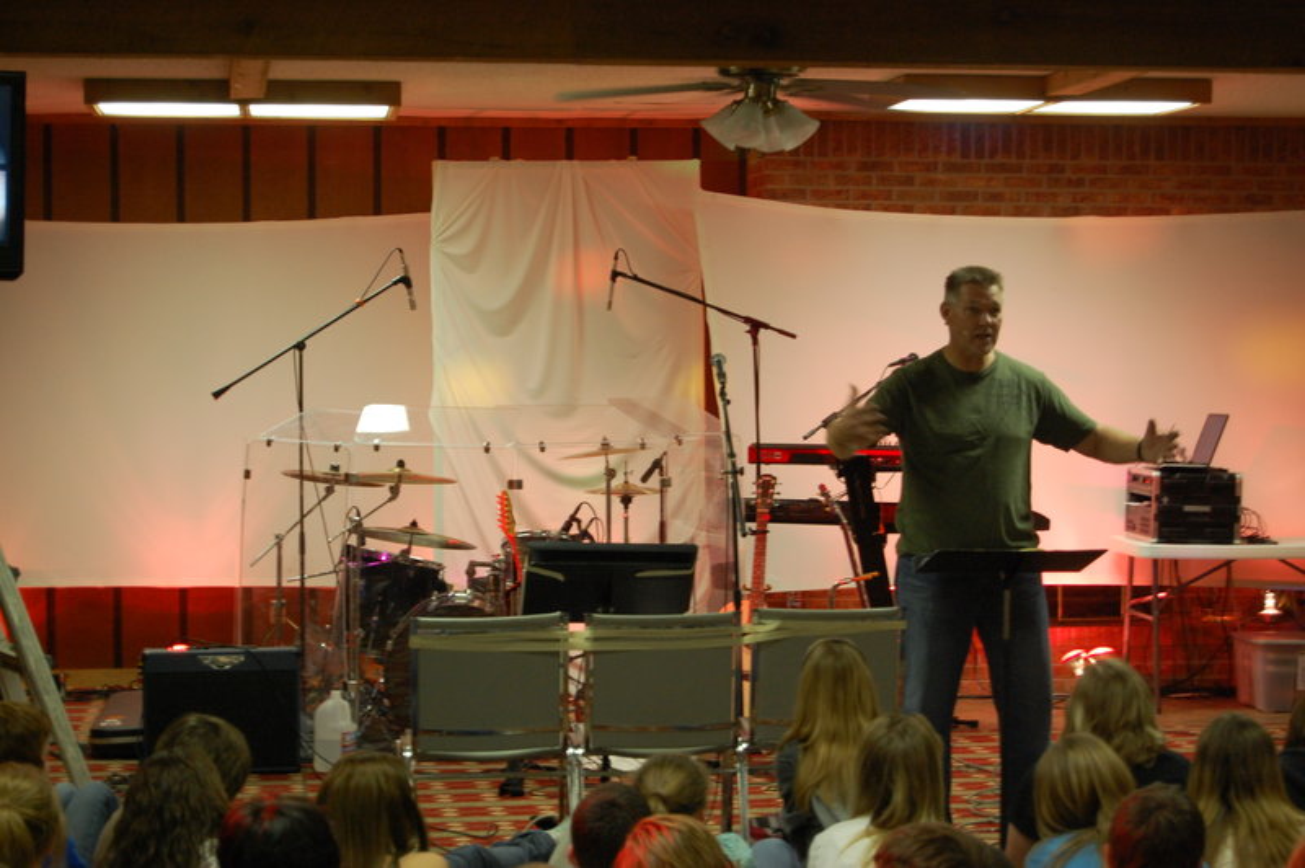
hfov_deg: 24.6
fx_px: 2988
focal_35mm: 82
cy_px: 434
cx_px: 652
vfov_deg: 16.5
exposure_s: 1/30
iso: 800
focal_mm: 55
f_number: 5.6
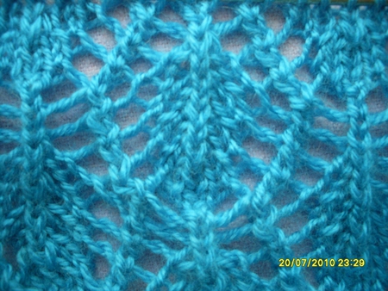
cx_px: 194
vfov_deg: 37.8
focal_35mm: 38
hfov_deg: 49.0
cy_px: 146
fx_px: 426
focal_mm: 6.3
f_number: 2.8
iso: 200
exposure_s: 1/15
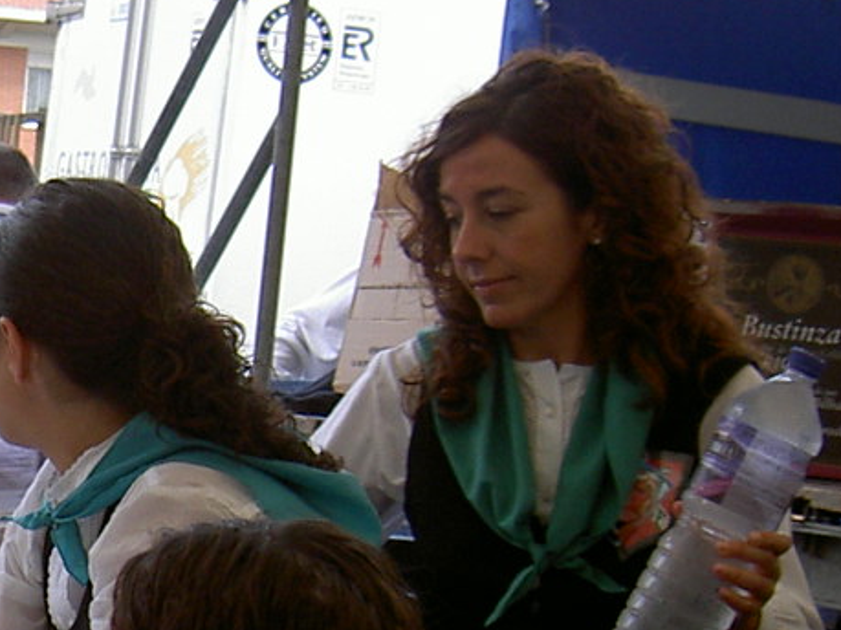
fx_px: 3303
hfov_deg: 13.7
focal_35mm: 136
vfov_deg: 10.7
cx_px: -410
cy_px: 720
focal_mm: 8
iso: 100
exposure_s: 1/189
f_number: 2.8
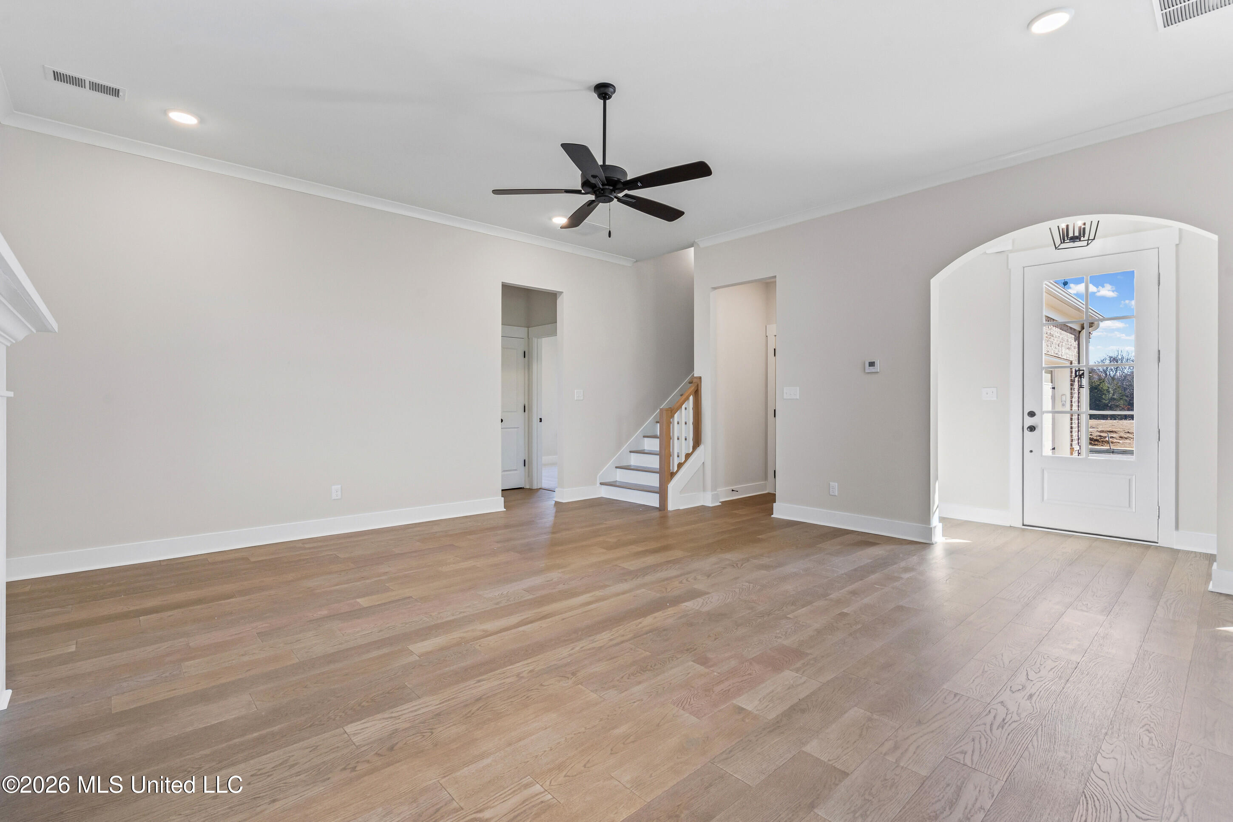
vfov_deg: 73.7
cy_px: 411
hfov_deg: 96.7
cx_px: 616
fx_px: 548
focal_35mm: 16
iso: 1000
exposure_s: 1/20
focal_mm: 16
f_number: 9
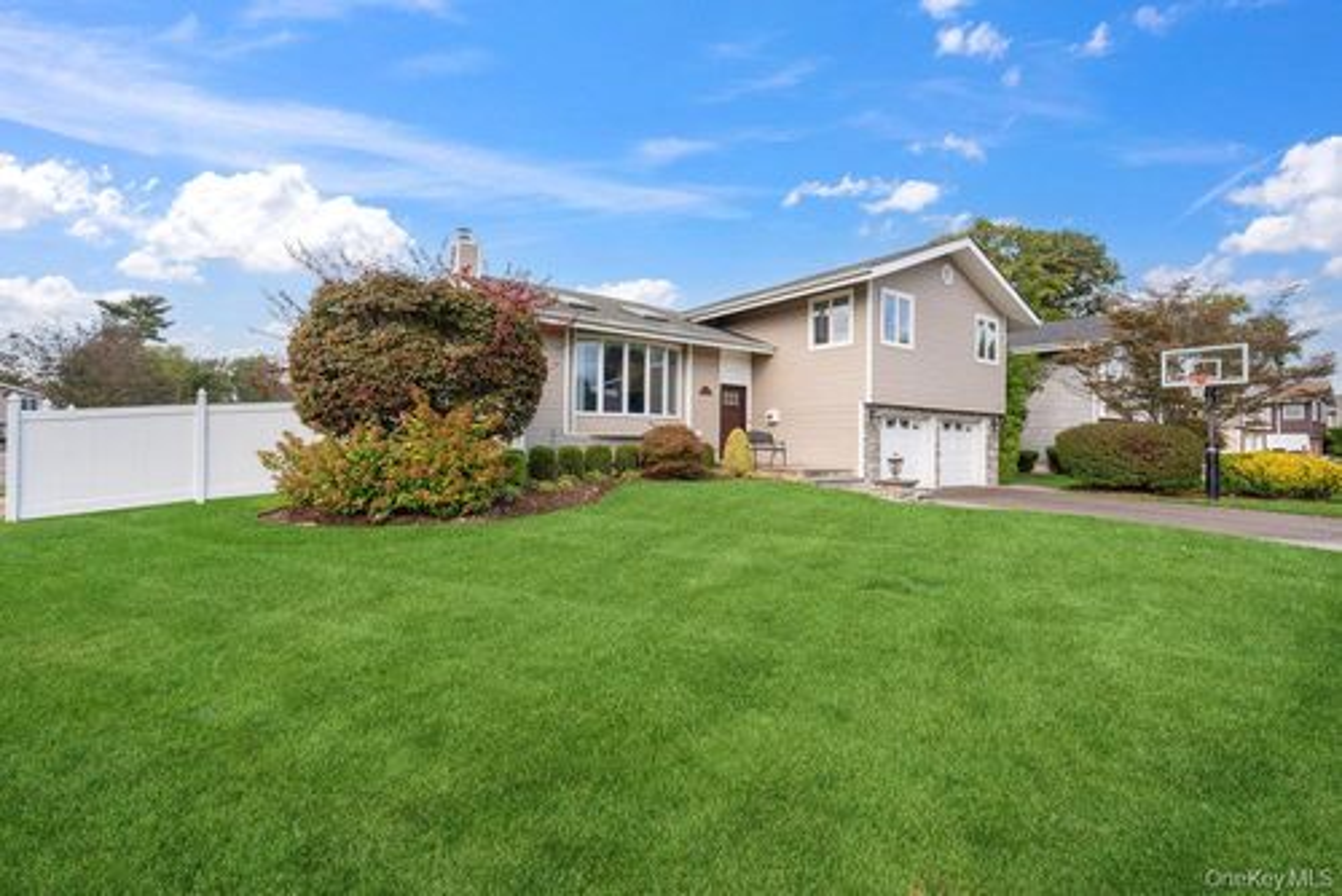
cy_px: 448
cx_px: 671
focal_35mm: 16
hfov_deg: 96.7
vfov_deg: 73.8
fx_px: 597
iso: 640
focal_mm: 16
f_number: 7.1
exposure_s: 1/320
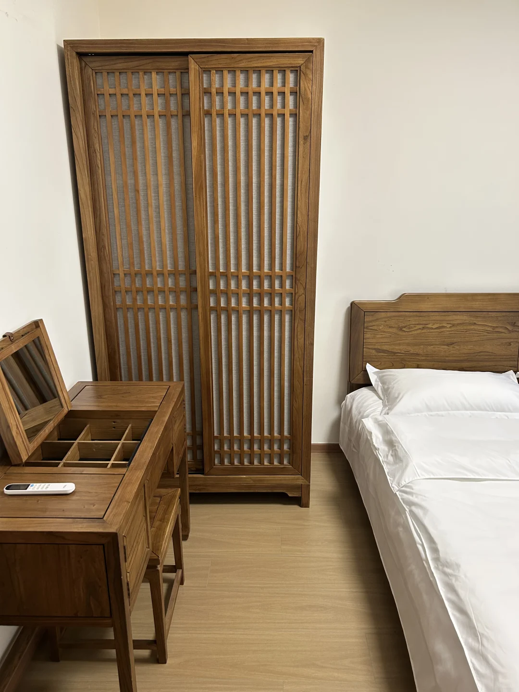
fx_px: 520
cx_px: 260
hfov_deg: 53.1
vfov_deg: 67.3
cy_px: 346
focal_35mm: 26
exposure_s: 1/100
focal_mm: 5.7
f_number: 1.5
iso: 125
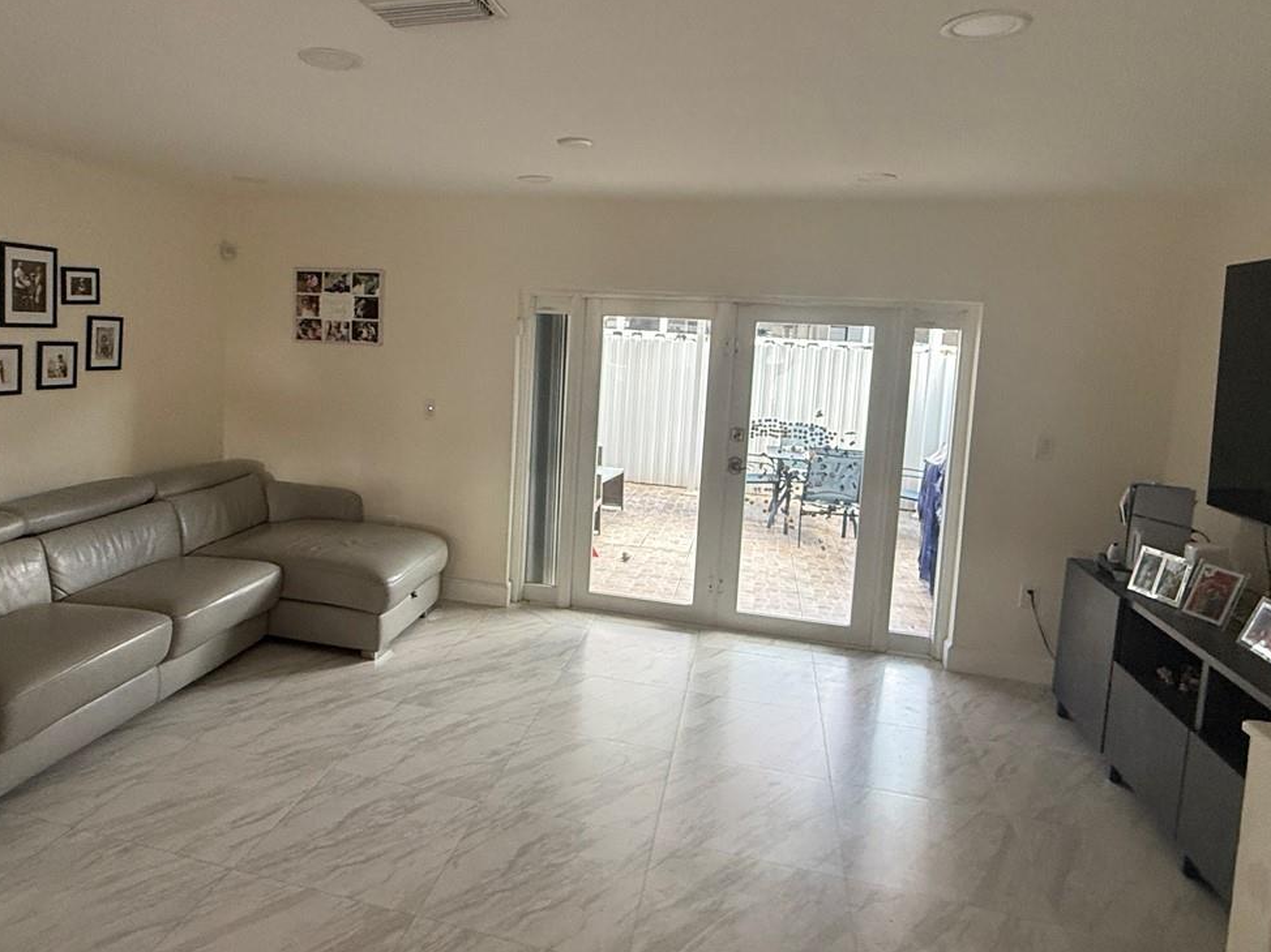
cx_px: 530
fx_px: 844
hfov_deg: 73.4
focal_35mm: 23
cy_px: 400
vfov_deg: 58.6
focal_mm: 2.22
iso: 250
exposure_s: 1/120
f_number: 2.2
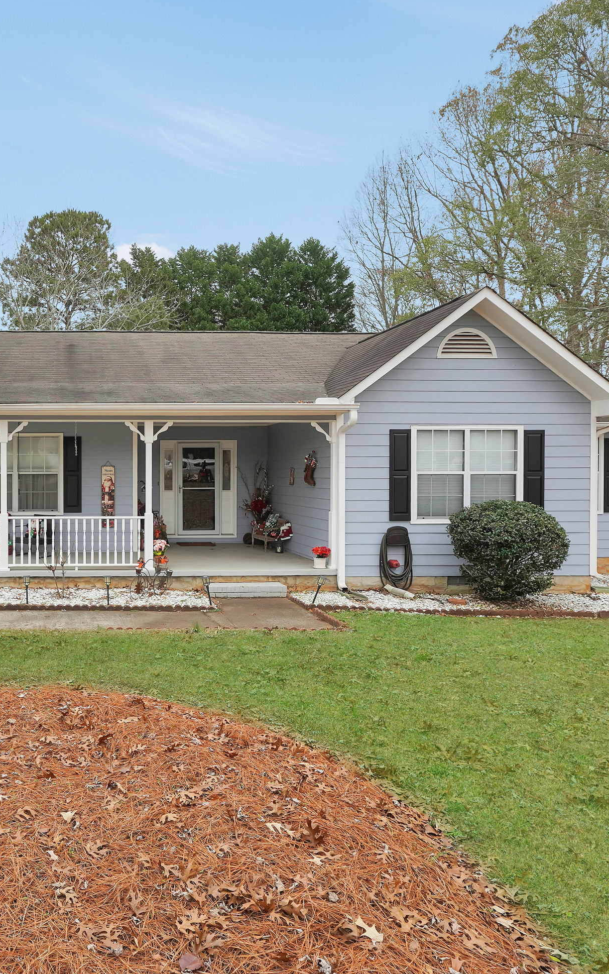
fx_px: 637
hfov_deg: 46.9
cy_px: 492
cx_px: 82
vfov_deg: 74.8
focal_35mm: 24
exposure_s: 1/80
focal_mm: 10
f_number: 4.5
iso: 100
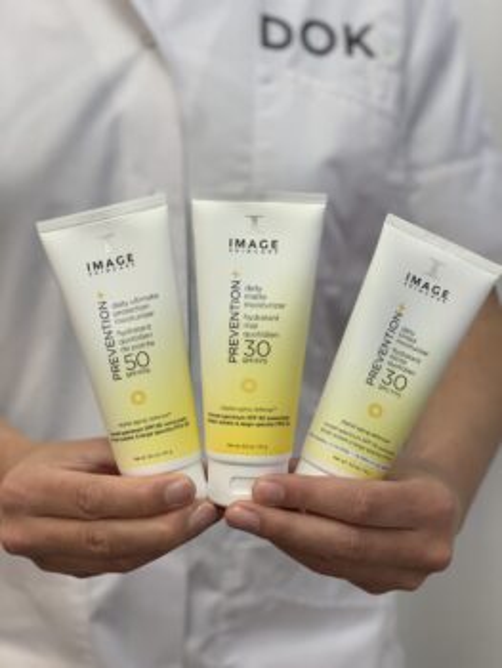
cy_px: 334
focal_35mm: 52
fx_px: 1004
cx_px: 251
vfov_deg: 36.8
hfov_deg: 28.1
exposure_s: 1/100
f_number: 2.4
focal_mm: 6
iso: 100
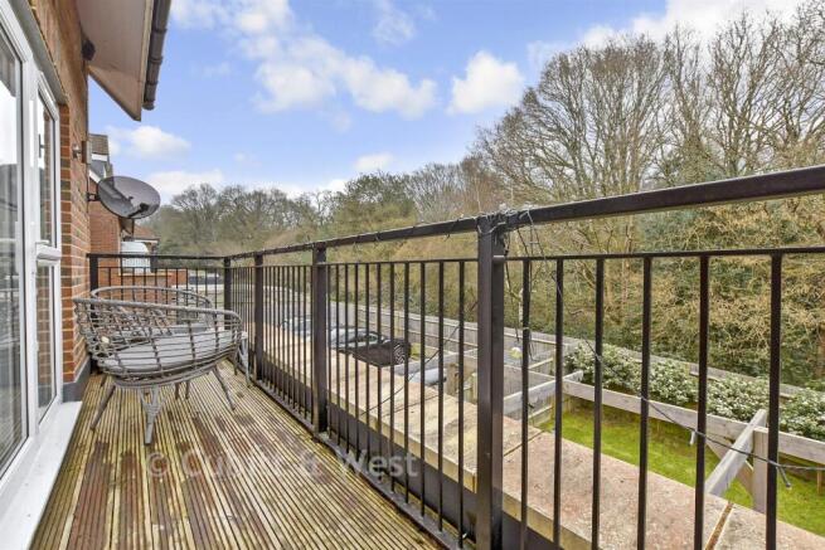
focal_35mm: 15
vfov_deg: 77.4
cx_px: 412
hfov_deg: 100.4
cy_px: 275
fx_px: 344
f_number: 8
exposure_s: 1/40
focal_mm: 10
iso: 160
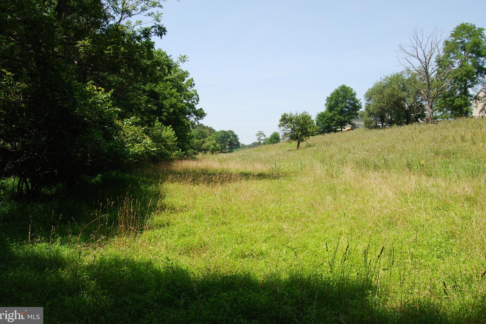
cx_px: 240
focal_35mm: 28
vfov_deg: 46.4
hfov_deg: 65.5
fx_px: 378
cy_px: 157
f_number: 10
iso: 200
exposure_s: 1/200
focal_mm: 18
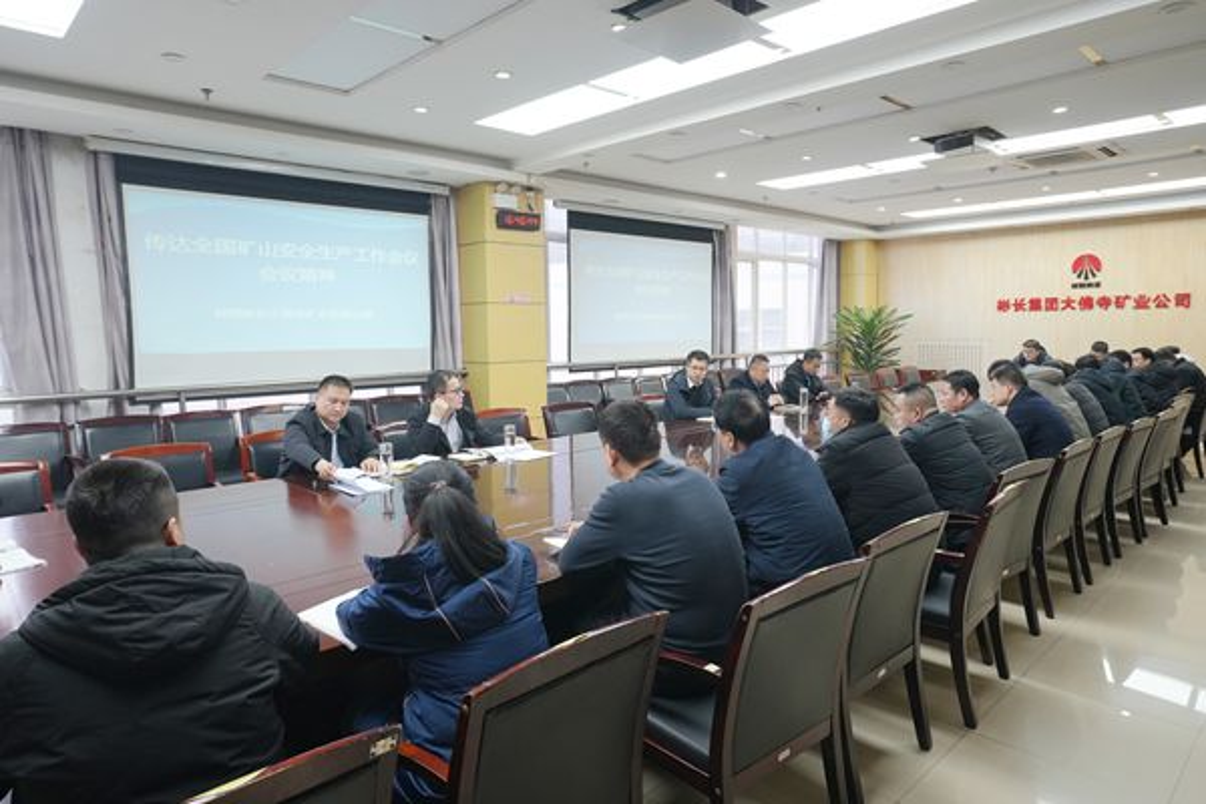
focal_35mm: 22
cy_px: 402
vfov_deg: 57.2
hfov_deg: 78.6
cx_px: 603
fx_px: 737
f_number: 5
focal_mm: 22
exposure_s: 1/160
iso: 1600
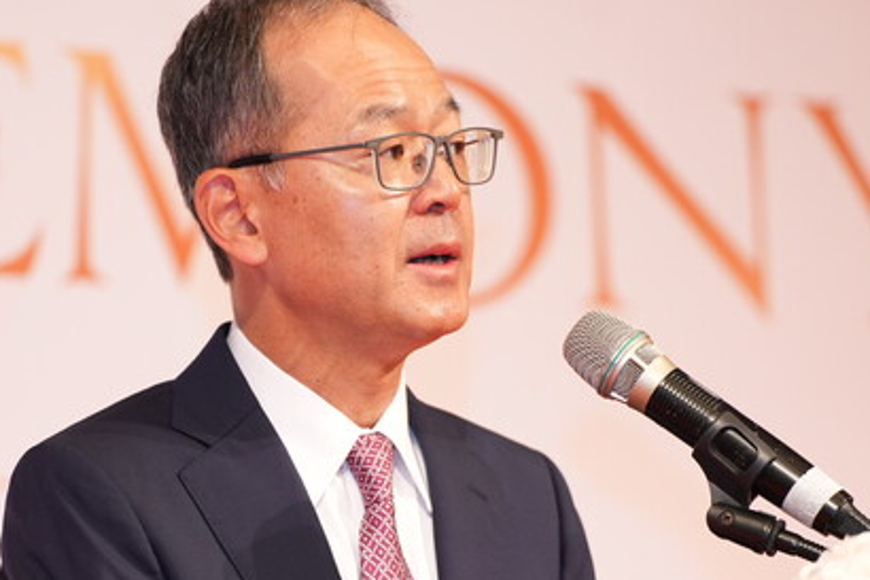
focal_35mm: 351
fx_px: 8479
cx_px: 359
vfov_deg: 3.9
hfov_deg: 5.9
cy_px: 407
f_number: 2.8
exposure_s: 1/160
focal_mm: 180
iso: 800
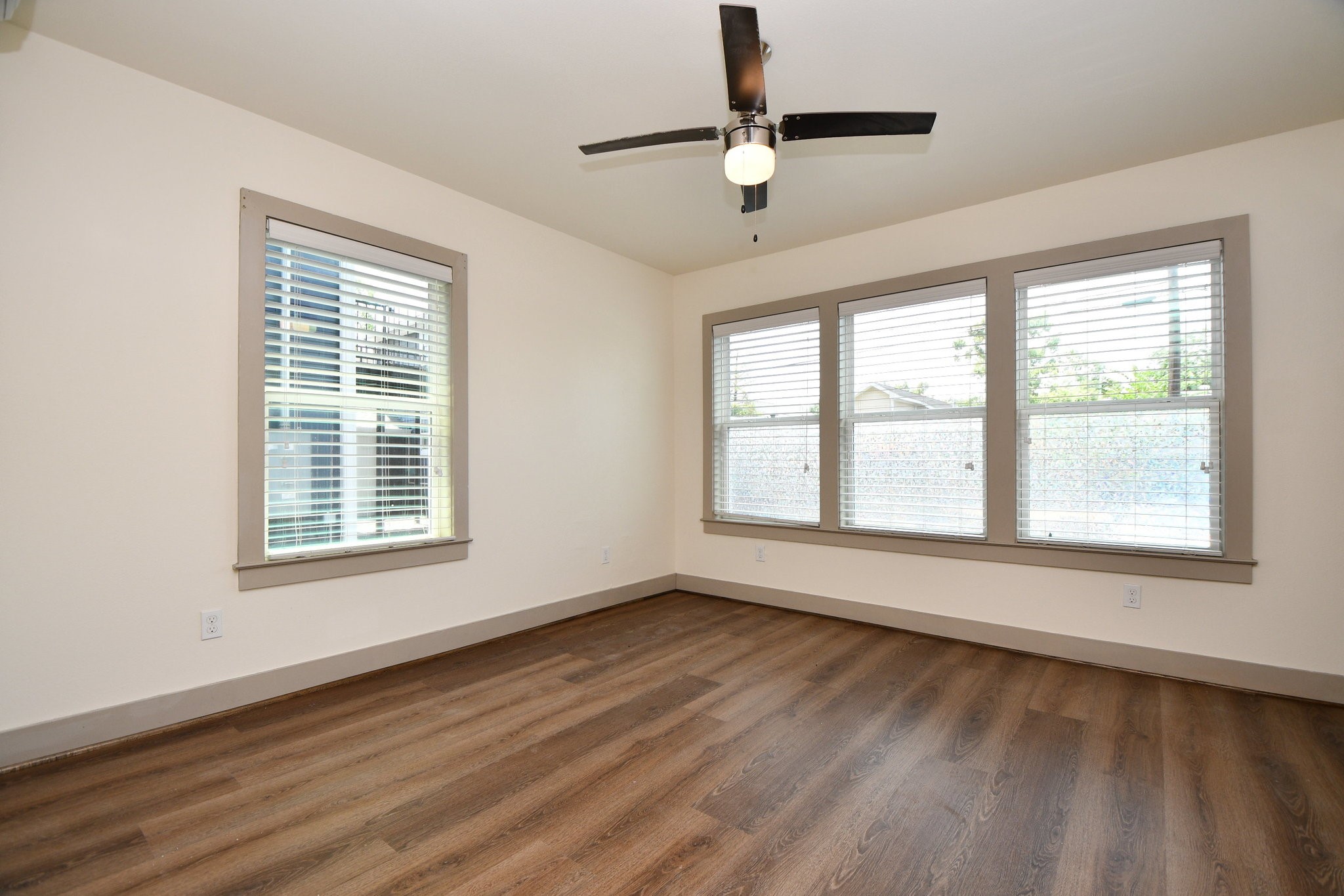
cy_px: 448
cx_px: 672
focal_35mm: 15
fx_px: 560
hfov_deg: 100.4
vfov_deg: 77.3
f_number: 5
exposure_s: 1/100
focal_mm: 10
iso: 200
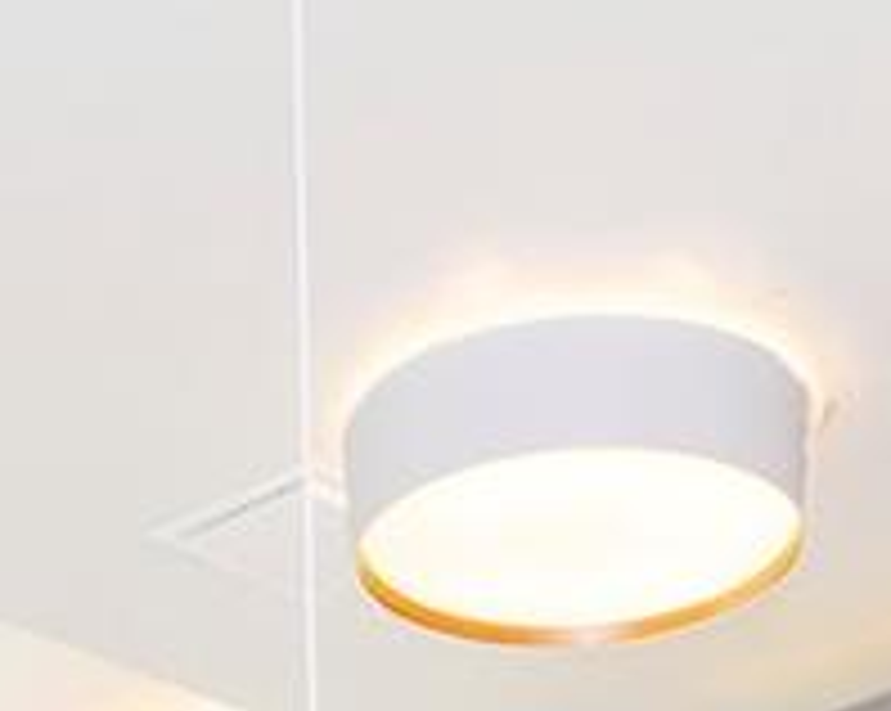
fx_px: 3398
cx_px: 356
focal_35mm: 129
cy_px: 2106
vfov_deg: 9.5
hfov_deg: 14.9
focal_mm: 17
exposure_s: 1/125
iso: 1000
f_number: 16
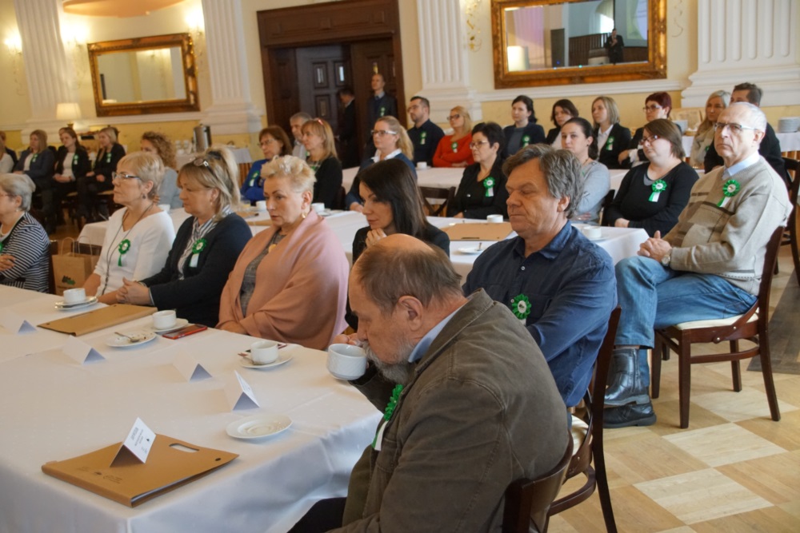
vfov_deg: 34.2
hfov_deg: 49.5
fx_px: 867
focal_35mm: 39
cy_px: 266
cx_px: 400
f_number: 4
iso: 3200
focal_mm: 26
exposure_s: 1/60
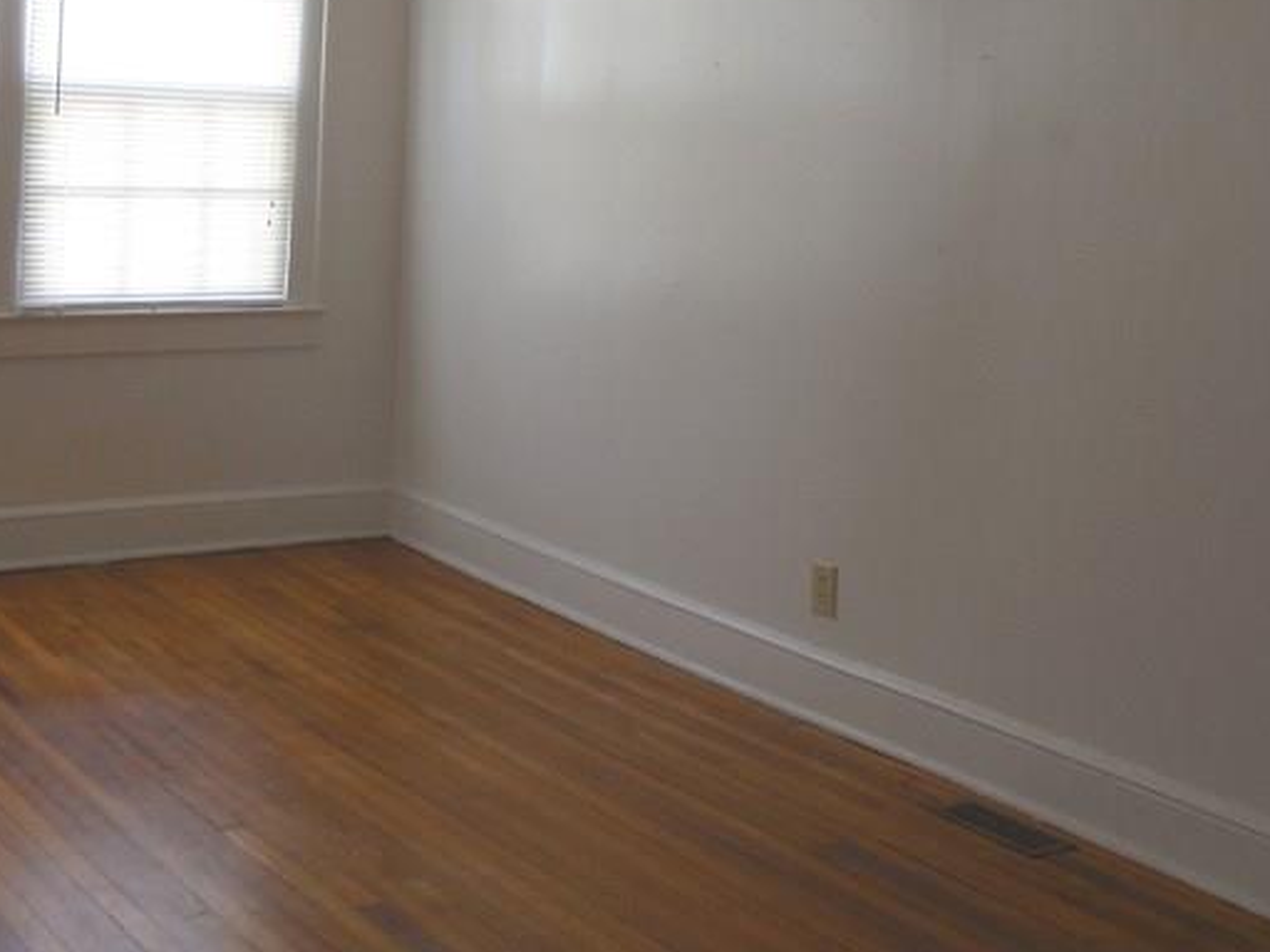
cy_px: 82
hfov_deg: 37.6
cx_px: 382
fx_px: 1834
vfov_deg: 27.9
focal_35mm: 50
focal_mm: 4.5
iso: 125
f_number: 3.3
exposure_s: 1/30
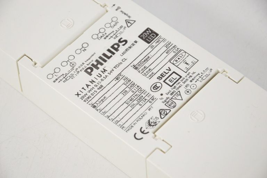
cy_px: 89
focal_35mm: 158
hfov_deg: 13.0
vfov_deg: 8.7
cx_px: 134
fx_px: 1168
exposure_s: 1/160
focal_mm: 105
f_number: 6.3
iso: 1600
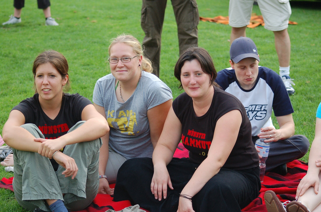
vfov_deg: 13.0
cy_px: 106
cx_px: 160
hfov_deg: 19.5
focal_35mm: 105
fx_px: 934
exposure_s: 1/500
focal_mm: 70
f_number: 4
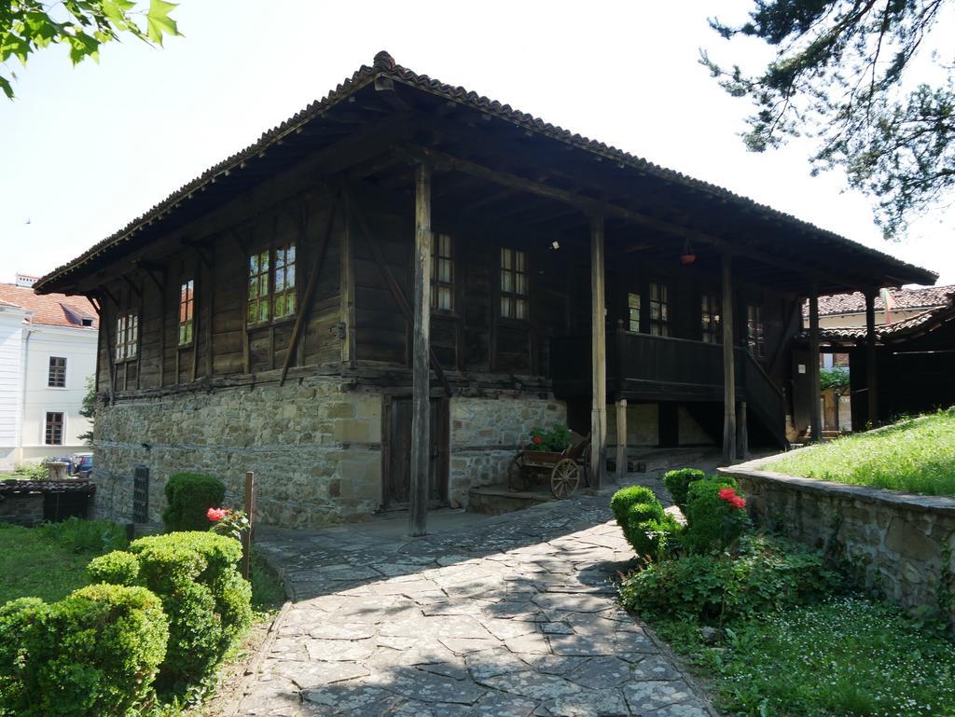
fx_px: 773
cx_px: 478
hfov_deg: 63.4
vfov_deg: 49.8
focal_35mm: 28
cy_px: 358
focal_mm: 14
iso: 200
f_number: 5.6
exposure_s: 1/250
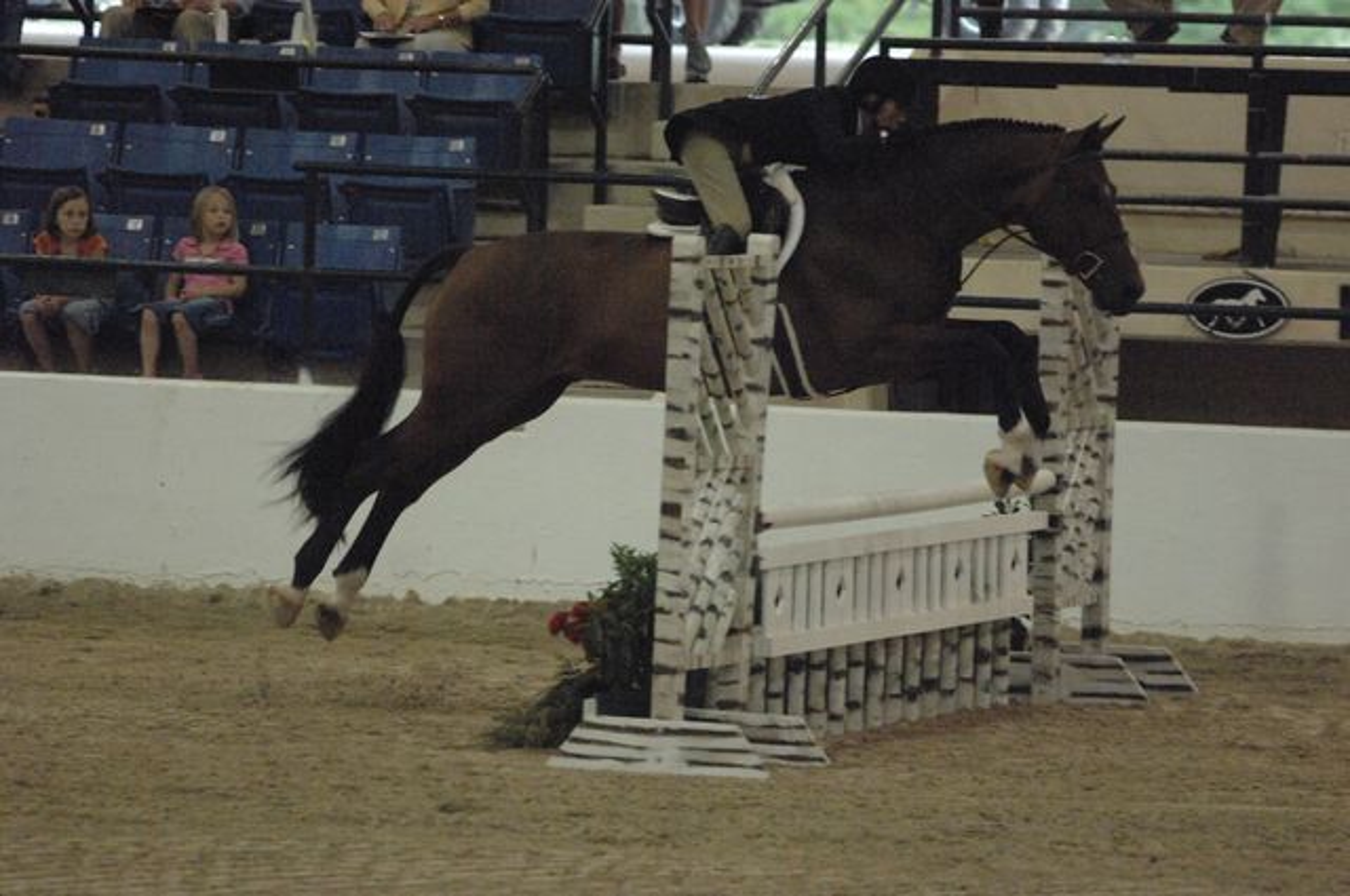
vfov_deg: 4.6
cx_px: 675
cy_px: 448
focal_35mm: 300
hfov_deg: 6.9
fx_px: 11236
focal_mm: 200
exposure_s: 1/320
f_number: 2.8
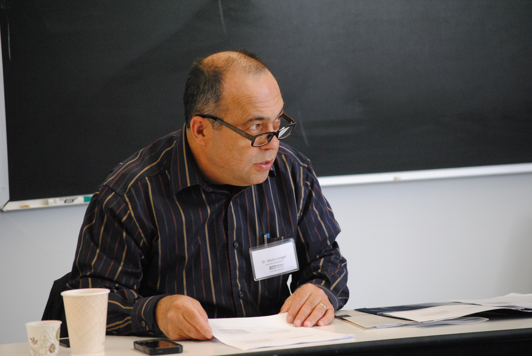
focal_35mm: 188
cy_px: 178
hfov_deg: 11.0
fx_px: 2774
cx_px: 266
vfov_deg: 7.3
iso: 1100
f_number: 4.8
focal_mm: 125
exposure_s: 1/125
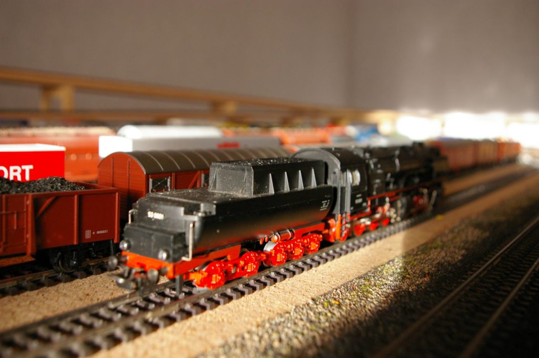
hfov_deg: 53.2
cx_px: 270
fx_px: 539
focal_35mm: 36
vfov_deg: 36.8
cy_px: 179
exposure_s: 1/45
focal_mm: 24
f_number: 5.6
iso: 800
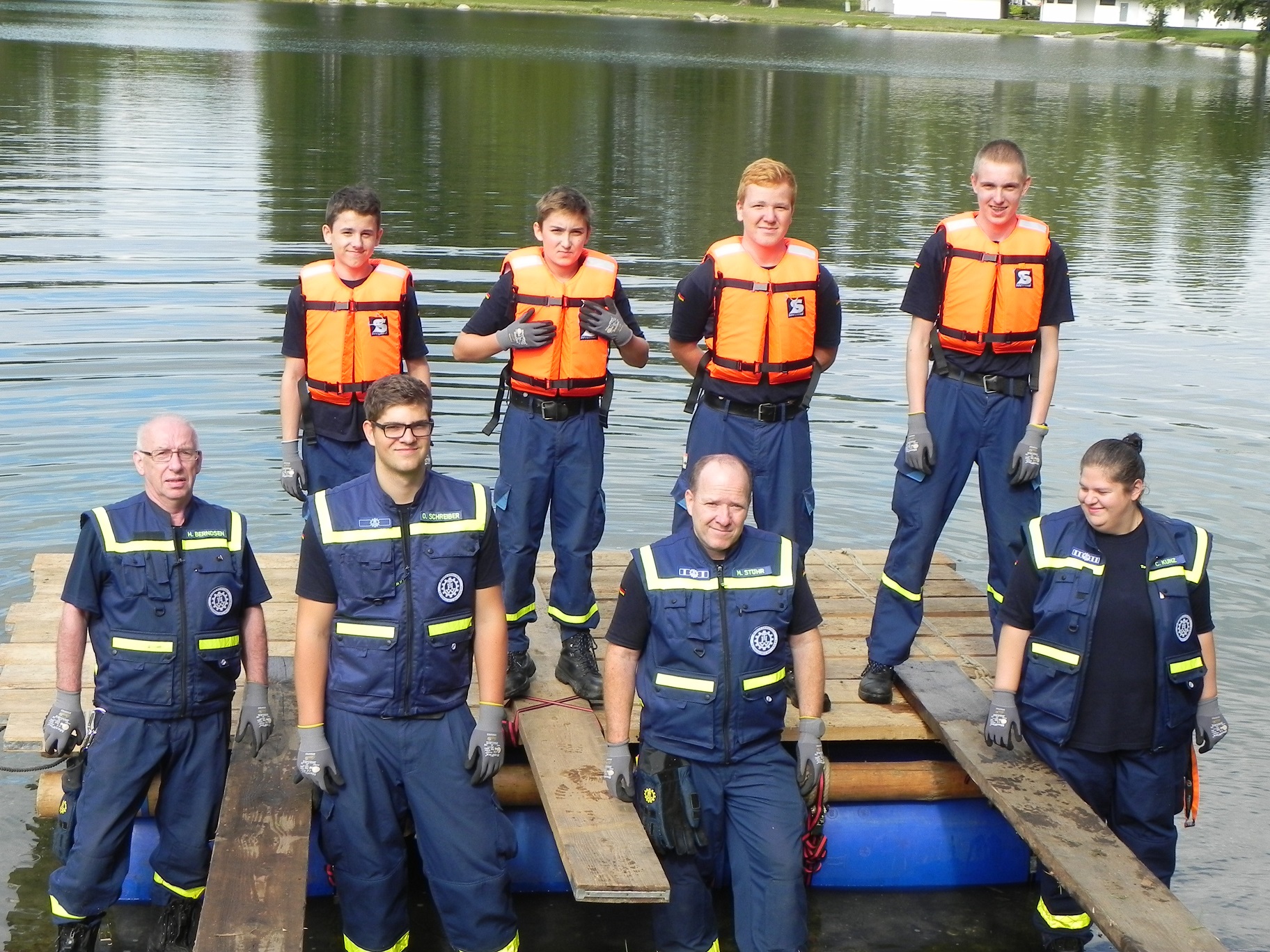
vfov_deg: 25.2
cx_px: 635
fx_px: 2128
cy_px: 476
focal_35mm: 58
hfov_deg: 33.2
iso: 160
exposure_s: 1/282
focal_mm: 10.3
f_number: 5.6
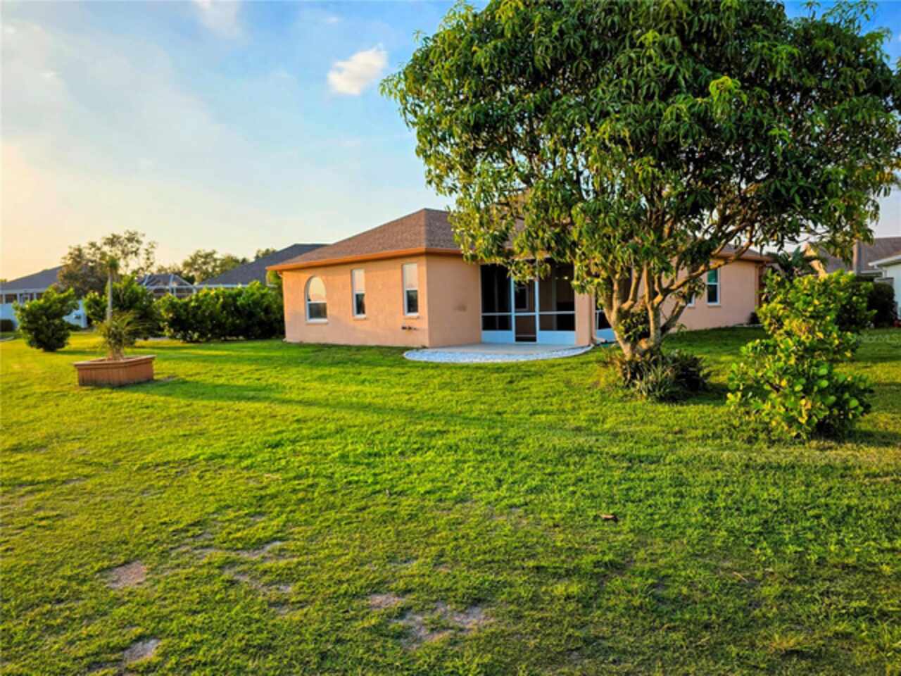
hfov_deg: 73.9
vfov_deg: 58.9
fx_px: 599
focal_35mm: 23
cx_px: 450
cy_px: 338
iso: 80
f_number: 1.7
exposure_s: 1/2897
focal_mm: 6.3
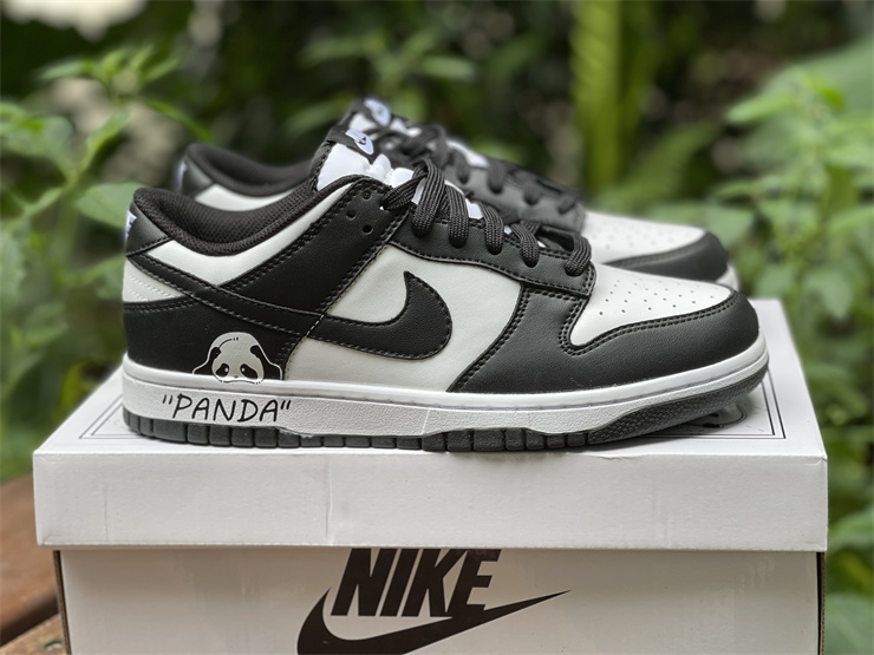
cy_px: 328
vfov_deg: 22.9
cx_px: 437
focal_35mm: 64
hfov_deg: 30.3
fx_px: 1616
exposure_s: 1/121
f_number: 2.2
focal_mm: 7.5
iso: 25
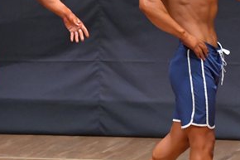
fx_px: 4537
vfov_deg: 2.0
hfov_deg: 3.0
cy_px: 46
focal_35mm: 681
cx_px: -30
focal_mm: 170
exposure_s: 1/400
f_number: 5.6
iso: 6400
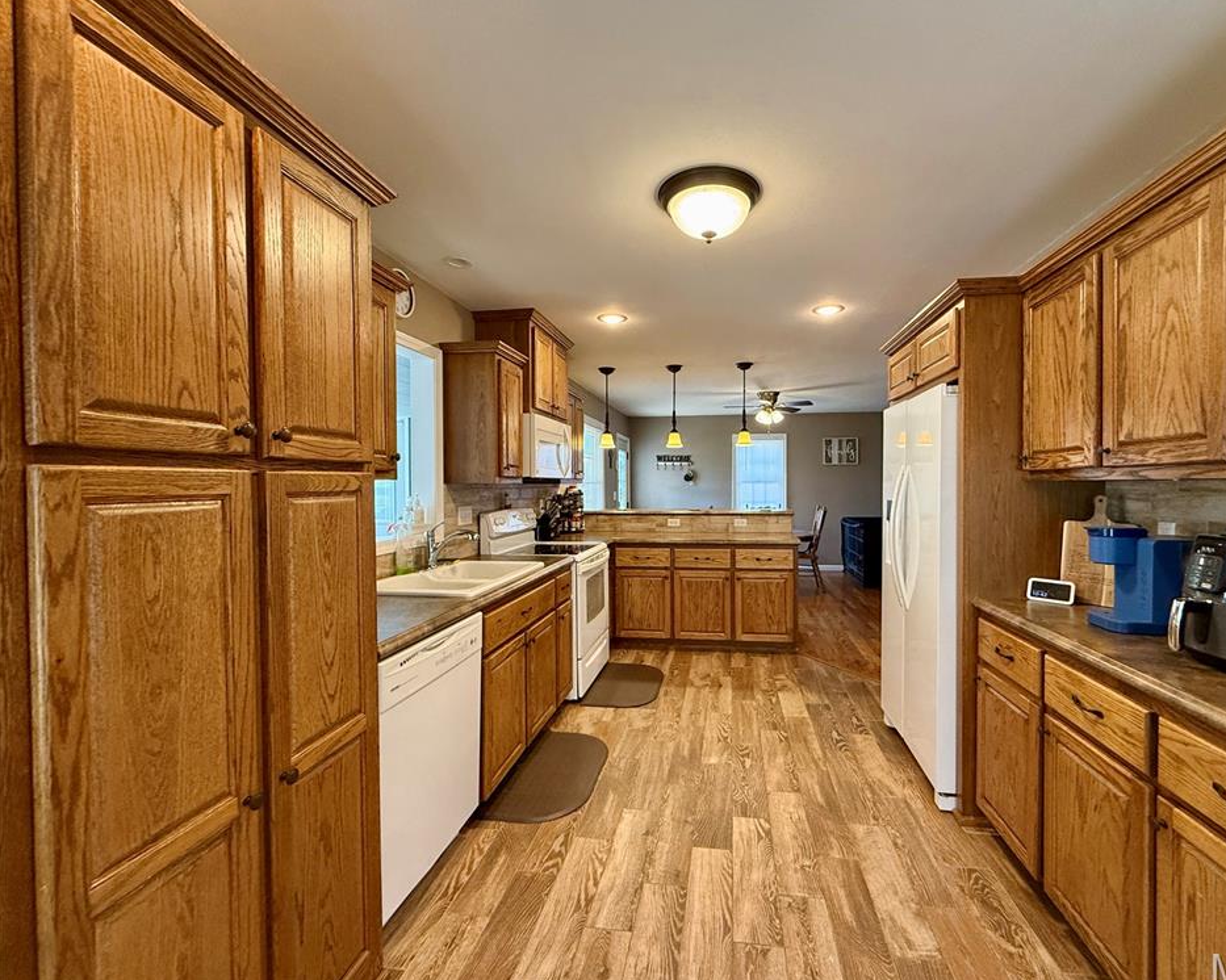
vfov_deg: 84.0
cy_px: 491
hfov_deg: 96.5
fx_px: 544
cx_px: 670
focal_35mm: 15
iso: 400
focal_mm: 2.22
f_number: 2.2
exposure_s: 1/120
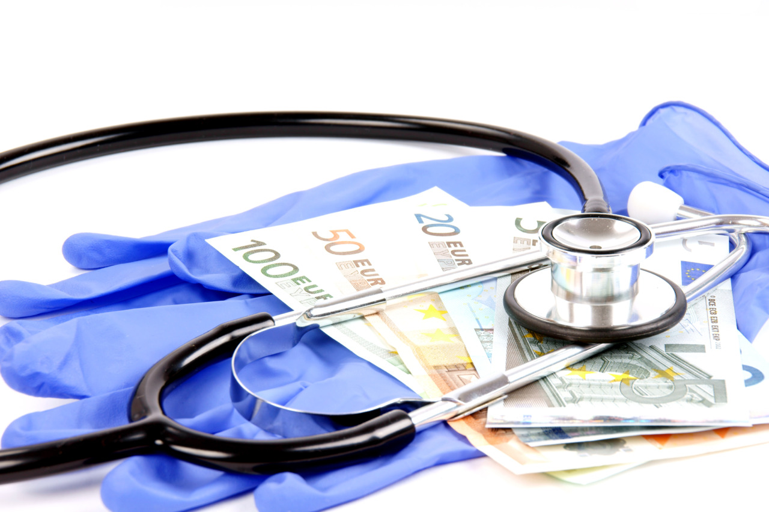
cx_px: 384
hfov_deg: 13.7
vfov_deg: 9.1
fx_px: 3201
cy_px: 256
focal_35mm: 150
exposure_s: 1/200
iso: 100
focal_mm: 100
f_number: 14
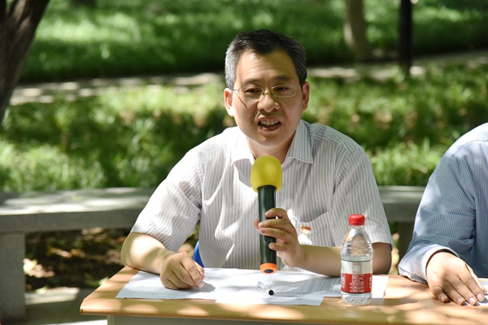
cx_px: 244
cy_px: 162
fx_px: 1627
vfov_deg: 11.4
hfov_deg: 17.1
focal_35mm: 120
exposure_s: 1/5000
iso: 6400
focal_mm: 120
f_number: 5
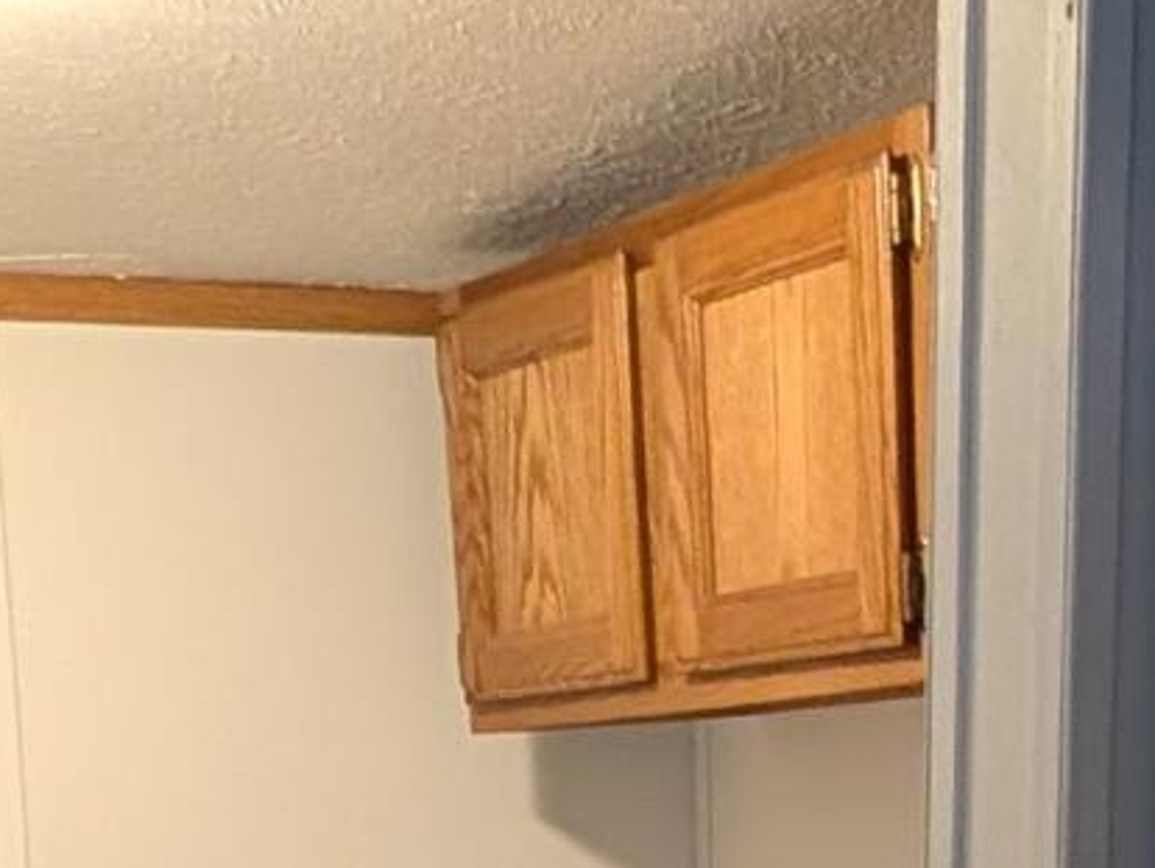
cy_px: 1708
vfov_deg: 14.3
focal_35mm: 87
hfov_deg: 22.5
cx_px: 466
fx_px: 2905
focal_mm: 2.02
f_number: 1.7
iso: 159
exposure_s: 1/40
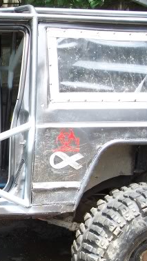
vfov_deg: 31.0
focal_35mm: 68
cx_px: -64
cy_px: 143
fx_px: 472
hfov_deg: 16.4
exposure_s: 1/250
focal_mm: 7.8
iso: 64
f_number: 2.8
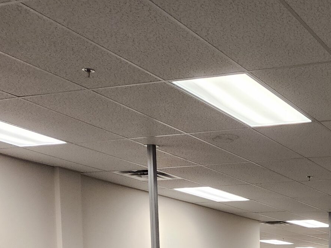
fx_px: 641
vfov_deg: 19.7
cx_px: 330
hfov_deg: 27.3
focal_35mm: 67
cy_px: 347
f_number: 1.8
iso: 200
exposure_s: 1/120
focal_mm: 6.4
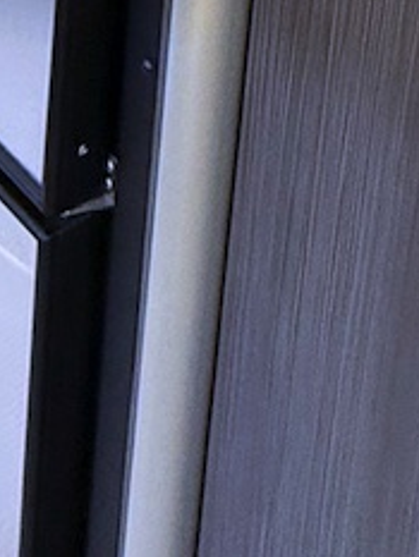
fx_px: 1290
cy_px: -688
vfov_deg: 15.9
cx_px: -247
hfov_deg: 16.5
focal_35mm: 80
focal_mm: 2.22
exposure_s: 1/60
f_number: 2.2
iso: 500
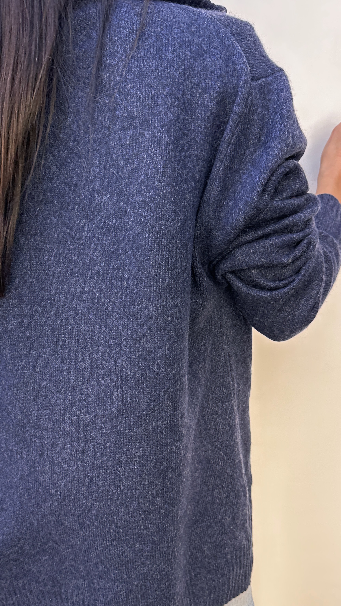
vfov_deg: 64.3
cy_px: 313
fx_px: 482
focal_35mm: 30
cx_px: 97
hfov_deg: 38.2
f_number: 1.78
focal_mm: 6.86
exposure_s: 1/180
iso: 80
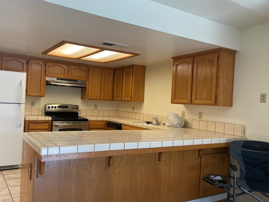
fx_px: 241
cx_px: 122
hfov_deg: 58.2
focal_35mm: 31
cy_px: 100
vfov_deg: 45.4
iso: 100
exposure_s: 1/120
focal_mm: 4.2
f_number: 1.6
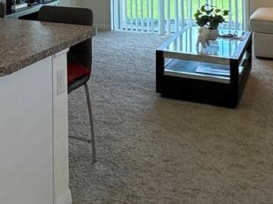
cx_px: -16
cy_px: -59
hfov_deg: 27.7
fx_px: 512
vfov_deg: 20.6
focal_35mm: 65
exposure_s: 1/120
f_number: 2.2
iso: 64
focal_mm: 2.22
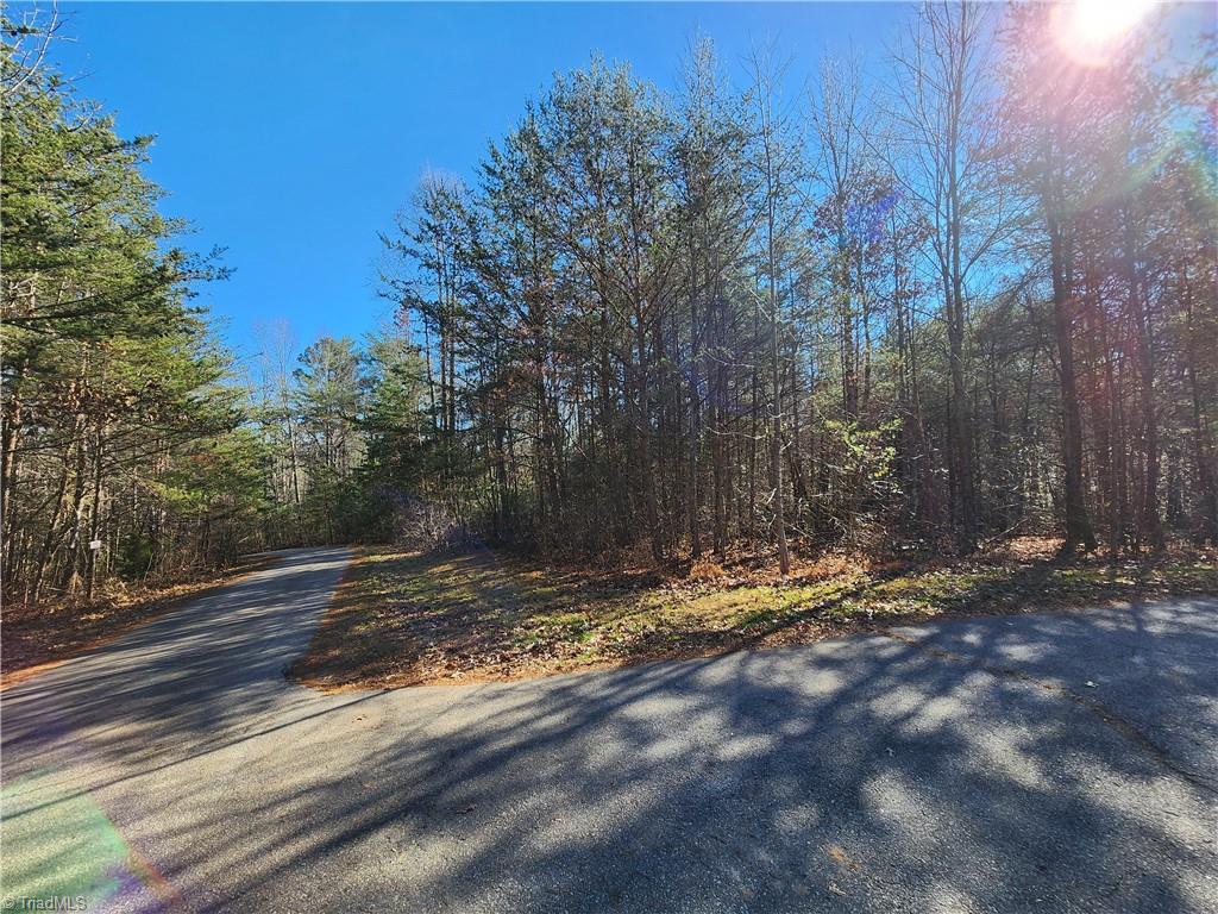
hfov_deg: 106.2
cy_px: 457
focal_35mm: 13
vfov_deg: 89.9
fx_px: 457
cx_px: 609
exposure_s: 1/761
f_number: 2.2
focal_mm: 2.2
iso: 50
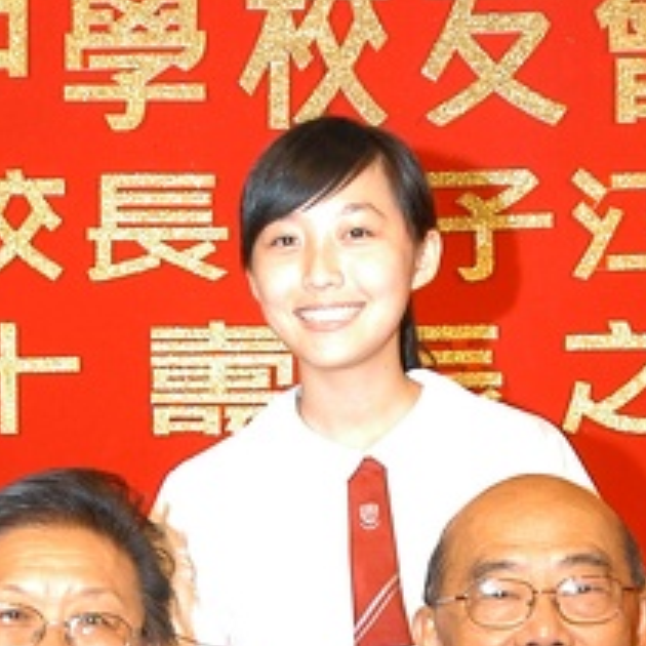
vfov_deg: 15.2
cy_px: 818
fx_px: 2322
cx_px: 308
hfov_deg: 15.8
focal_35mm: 110
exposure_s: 1/60
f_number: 4
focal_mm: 24
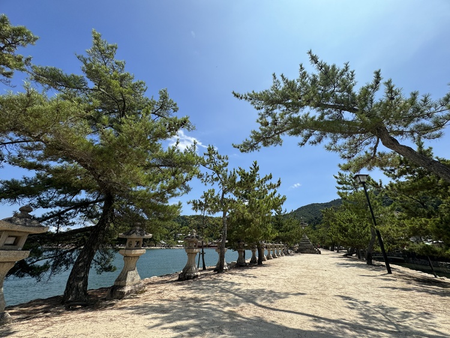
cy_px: 169
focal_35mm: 14
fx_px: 182
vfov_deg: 85.7
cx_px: 225
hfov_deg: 102.0
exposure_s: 1/2146
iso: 50
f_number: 2.2
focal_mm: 2.22
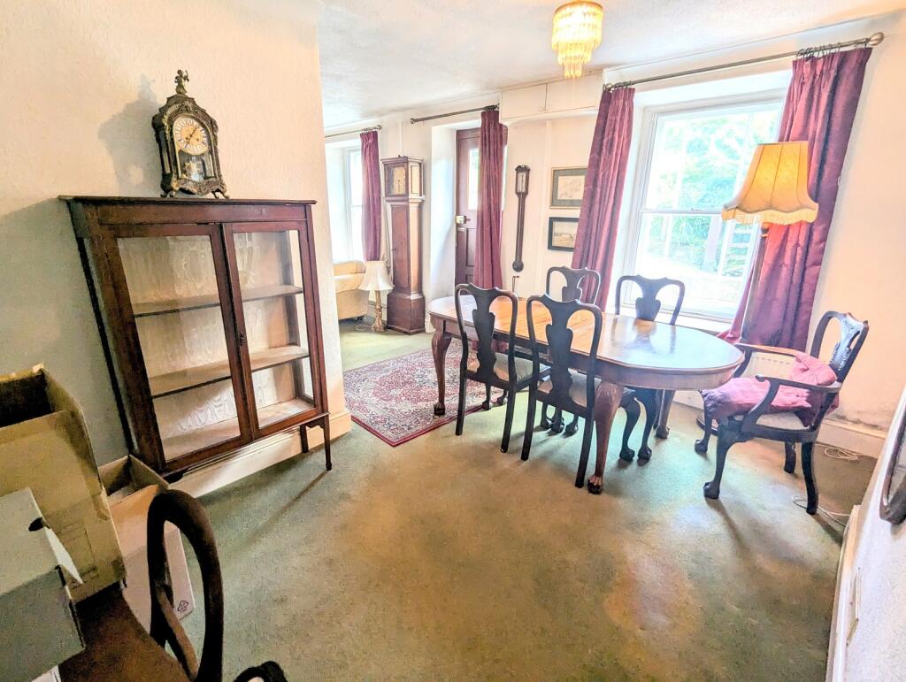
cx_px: 453
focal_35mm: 16
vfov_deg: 78.2
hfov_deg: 94.4
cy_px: 341
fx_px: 419
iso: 168
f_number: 2.2
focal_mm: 2.35
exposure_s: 1/33.3
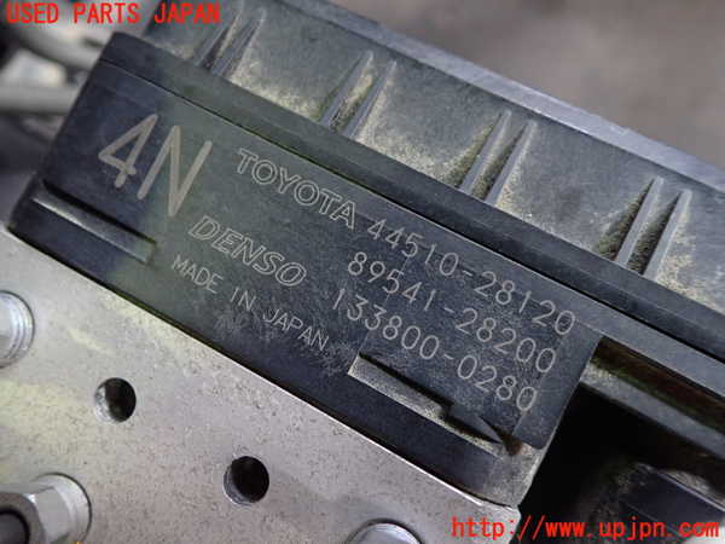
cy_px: 272
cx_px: 362
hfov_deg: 60.0
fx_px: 628
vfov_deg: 46.8
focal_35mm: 30
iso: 640
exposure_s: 1/30
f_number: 2.3
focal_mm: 5.4
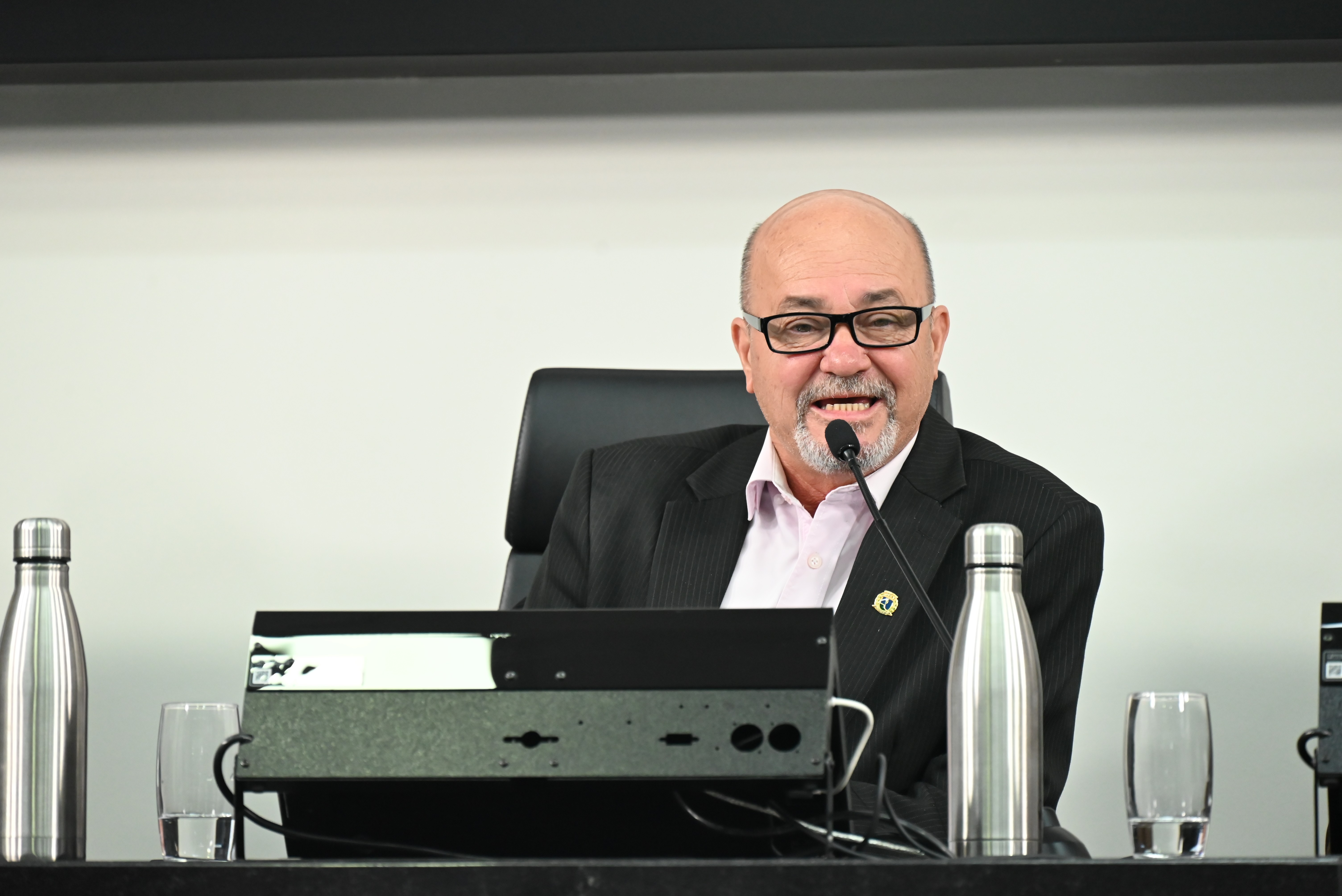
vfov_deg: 6.9
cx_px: 671
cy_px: 448
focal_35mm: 200
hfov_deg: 10.3
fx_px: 7458
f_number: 6.3
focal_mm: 200
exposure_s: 1/160
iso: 3200
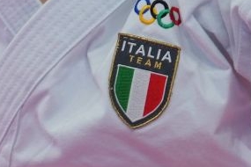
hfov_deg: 1.1
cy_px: 27
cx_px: 119
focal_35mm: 1806
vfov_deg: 0.8
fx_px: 12591
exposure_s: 1/500
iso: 200
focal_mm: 191
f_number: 2.8
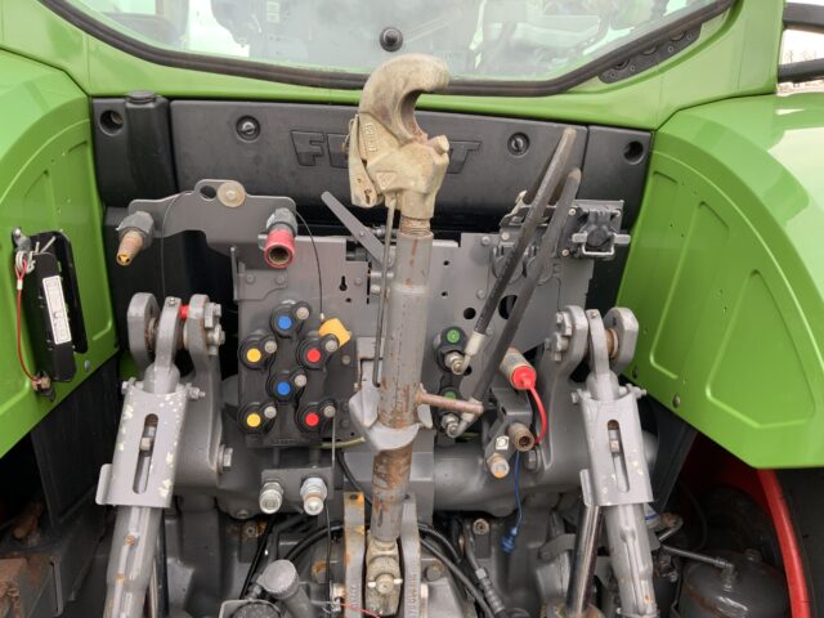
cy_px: 309
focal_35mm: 29
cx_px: 412
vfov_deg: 48.2
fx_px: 690
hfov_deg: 61.7
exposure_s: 1/122
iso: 32
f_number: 1.8
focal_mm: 3
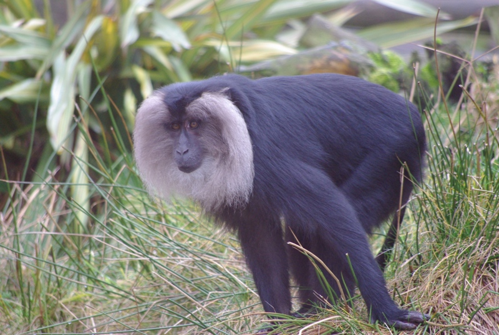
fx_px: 6247
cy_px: 168
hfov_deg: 4.6
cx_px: 250
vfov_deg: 3.1
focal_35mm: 450
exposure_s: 1/90
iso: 800
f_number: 5.8
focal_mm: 300
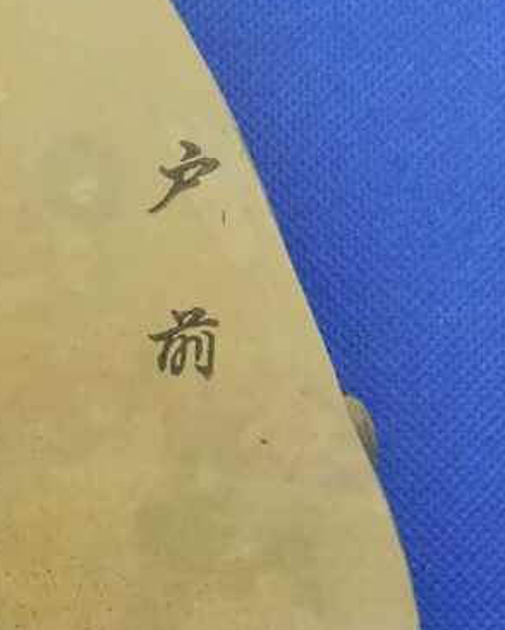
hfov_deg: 21.6
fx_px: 1269
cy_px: 227
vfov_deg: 27.8
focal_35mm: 68
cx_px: -12
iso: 125
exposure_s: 1/80
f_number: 3.7
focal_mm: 4.5
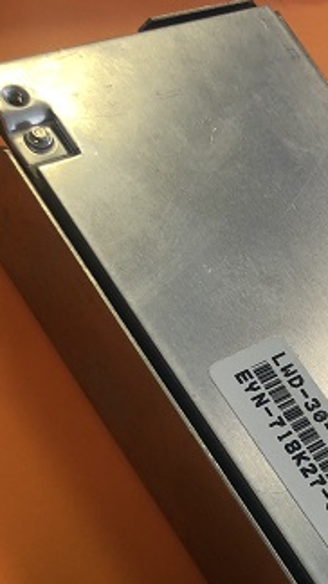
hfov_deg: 20.0
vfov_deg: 34.9
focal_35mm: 57
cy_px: 502
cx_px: 369
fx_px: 882
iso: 32
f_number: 1.8
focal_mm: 3.99
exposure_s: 1/33
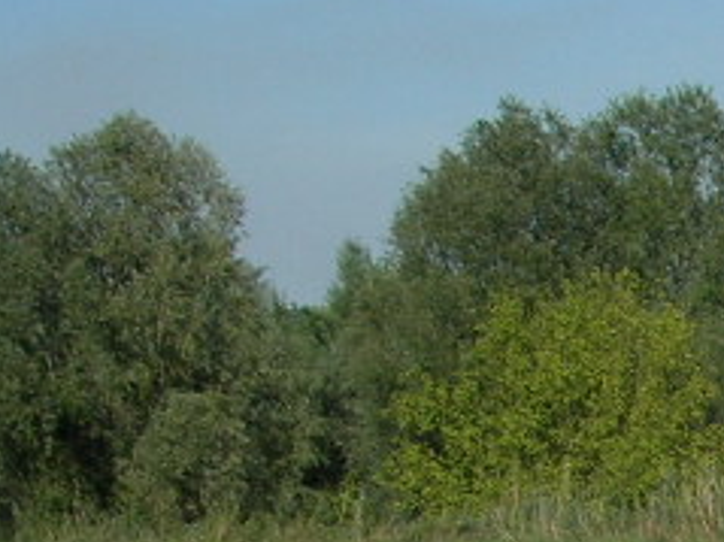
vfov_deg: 8.6
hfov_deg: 11.1
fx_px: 3407
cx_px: 1393
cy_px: 1078
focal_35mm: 163
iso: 64
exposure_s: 1/774
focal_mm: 7.8
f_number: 4.8
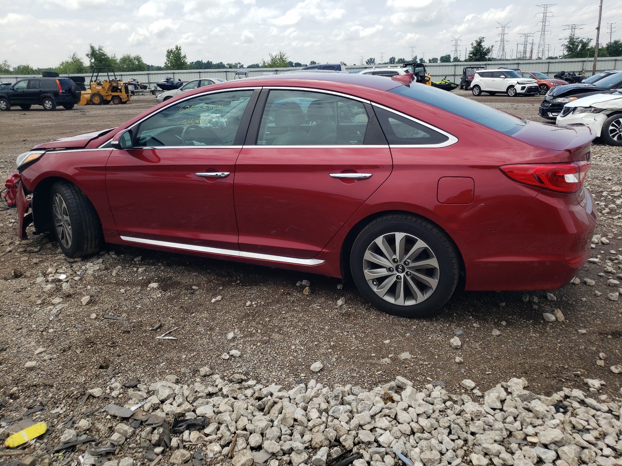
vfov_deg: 53.1
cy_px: 233
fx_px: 467
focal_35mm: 26
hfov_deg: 67.3
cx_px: 311
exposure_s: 1/2500
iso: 50
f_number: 1.5
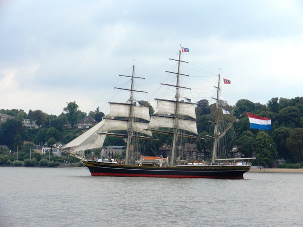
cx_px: 152
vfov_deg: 16.2
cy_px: 114
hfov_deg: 21.5
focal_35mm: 91
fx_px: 797
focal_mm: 16.3
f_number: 4.9
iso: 160
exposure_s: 1/400
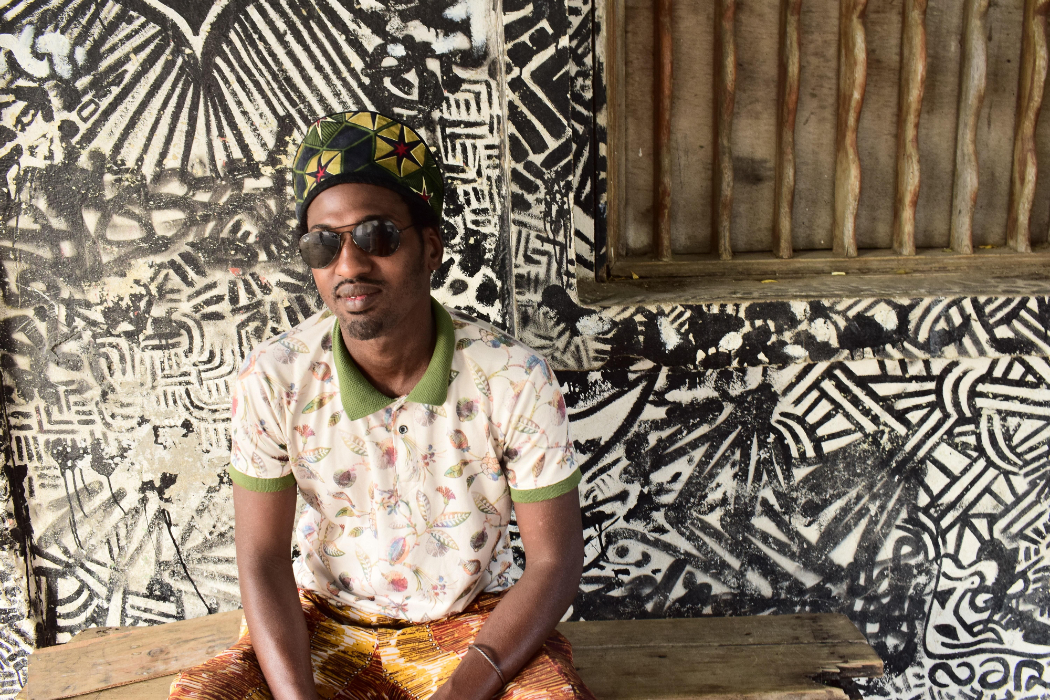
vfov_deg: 40.0
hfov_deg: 57.2
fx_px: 962
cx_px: 525
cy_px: 350
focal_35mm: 33
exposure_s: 1/20
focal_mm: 22
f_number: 8
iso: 800
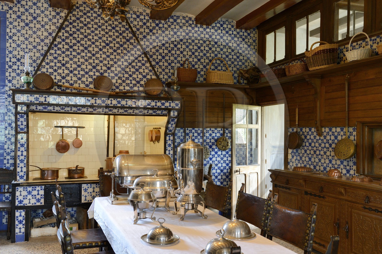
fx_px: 382
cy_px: 127
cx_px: 191
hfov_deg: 53.2
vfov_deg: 36.8
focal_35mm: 36
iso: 1600
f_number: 6.3
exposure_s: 1/13
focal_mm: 36
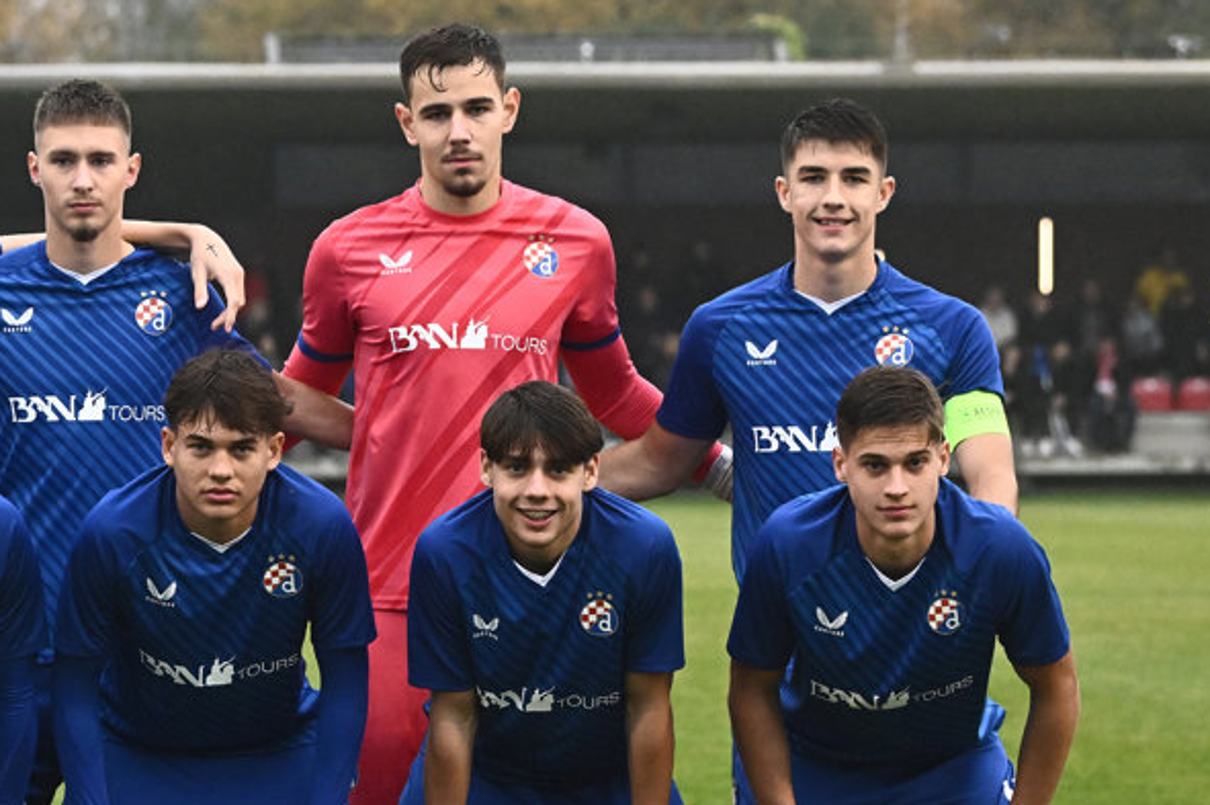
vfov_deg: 7.1
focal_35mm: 193
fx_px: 6481
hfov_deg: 10.6
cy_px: 568
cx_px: 123
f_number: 4
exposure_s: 1/2500
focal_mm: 95
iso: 4000
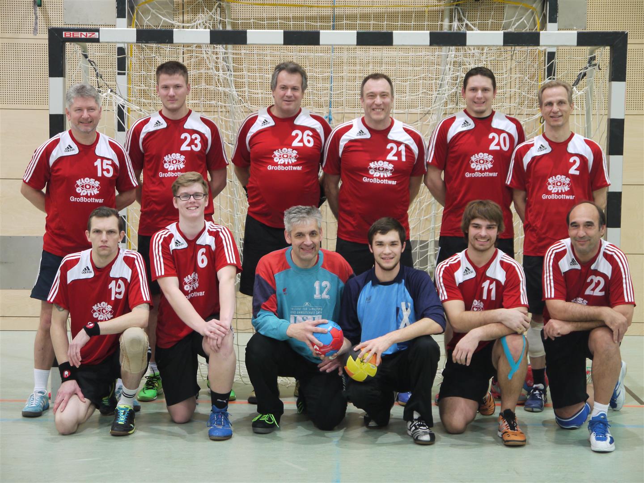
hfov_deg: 27.0
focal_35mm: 72
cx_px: 322
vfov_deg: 20.4
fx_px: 1339
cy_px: 242
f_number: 5.3
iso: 400
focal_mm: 36
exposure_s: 1/13
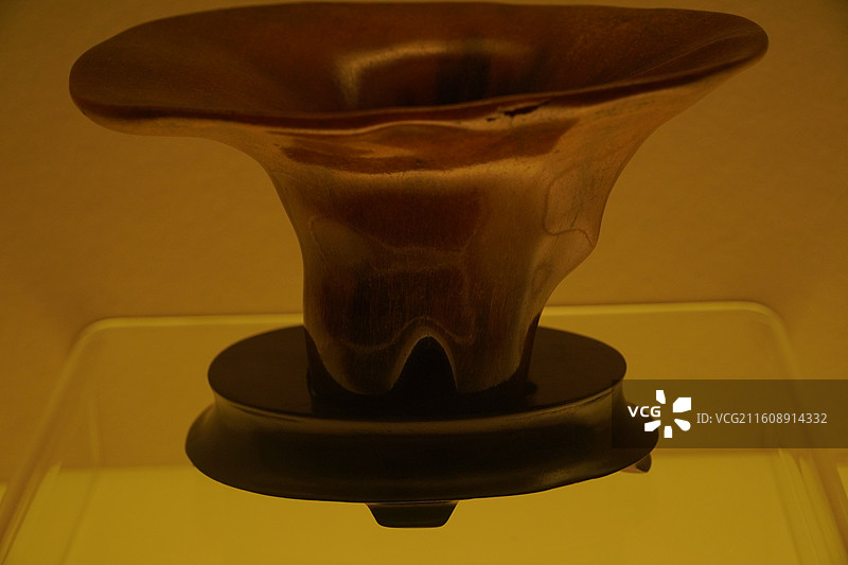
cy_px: 282
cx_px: 424
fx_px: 1978
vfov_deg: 16.3
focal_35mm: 84
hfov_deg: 24.2
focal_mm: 56
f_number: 6.3
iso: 800
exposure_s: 1/100
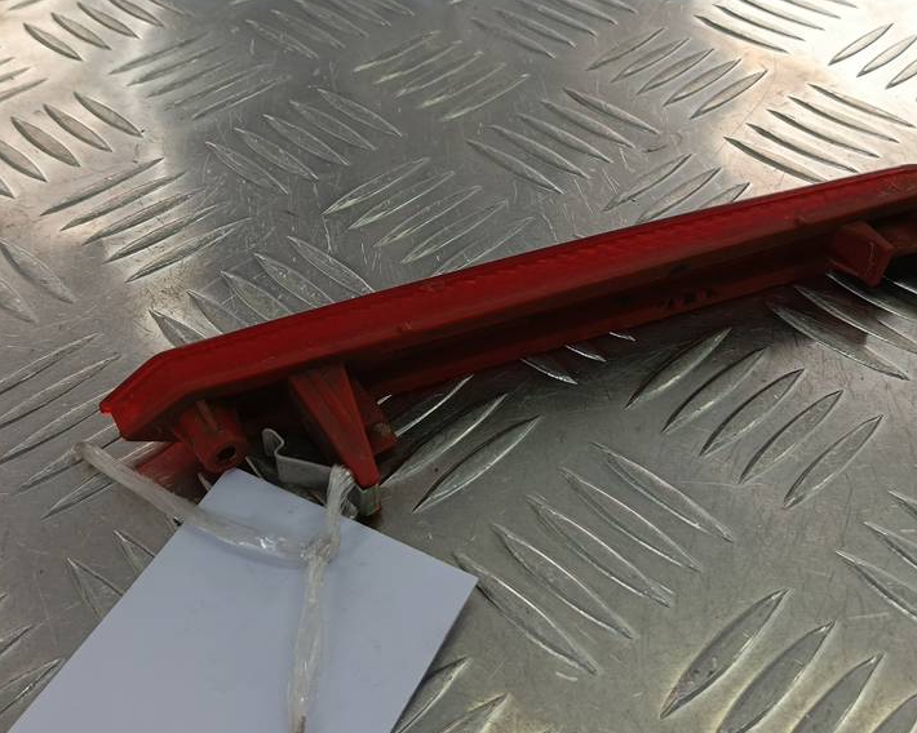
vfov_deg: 39.0
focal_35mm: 38
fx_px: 1031
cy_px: 298
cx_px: 505
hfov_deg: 47.9
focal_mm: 4.11
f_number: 1.6
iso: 58
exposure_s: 1/100
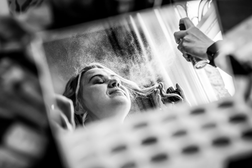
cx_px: 126
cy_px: 84
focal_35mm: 85
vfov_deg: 16.1
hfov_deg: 23.9
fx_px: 595
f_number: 4.5
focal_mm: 85
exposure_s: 1/250
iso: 2500
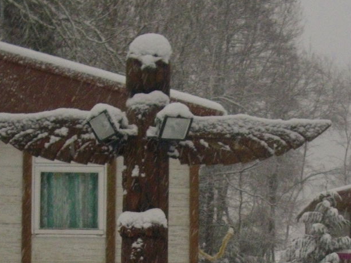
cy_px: 293
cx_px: 193
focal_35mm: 96
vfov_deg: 15.0
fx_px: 974
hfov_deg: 20.4
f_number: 2.8
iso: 200
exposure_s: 1/80
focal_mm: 6.2
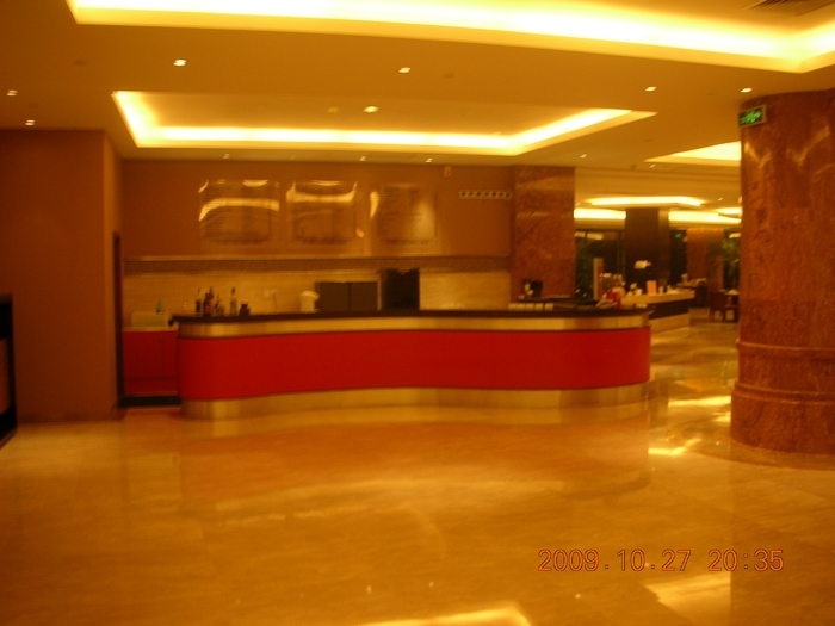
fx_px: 844
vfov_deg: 40.7
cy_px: 313
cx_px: 418
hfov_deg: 52.6
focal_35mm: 35
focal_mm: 5.8
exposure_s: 1/7.7
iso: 50
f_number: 3
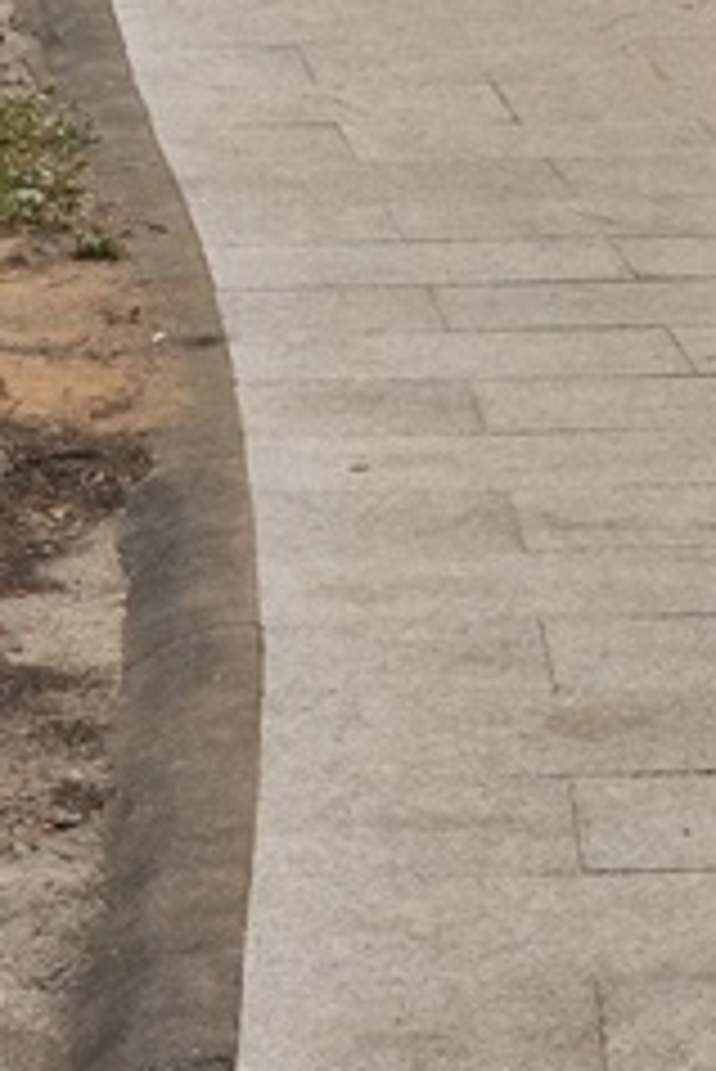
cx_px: 1117
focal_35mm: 172
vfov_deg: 11.6
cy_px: -412
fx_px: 5123
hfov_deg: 7.8
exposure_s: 1/4000
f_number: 11
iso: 1250
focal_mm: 26.9
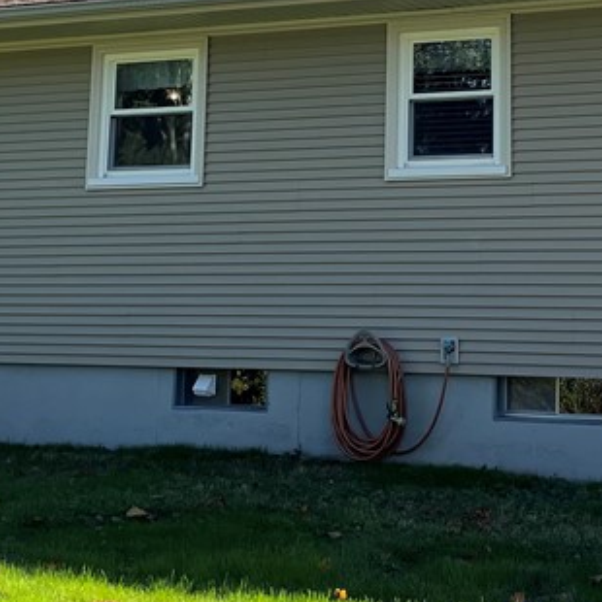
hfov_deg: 22.6
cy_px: 72
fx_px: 1495
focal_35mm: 76
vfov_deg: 22.3
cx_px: 445
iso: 32
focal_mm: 4.2
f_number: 1.6
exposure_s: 1/1595
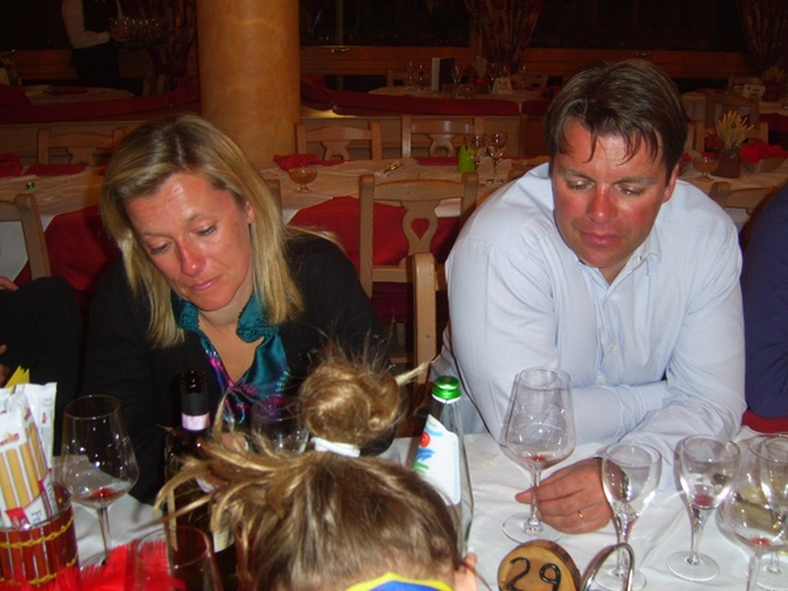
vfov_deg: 37.7
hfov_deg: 49.0
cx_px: 394
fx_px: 865
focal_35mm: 38
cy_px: 296
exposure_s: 1/30
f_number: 2.8
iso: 100
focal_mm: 7.8
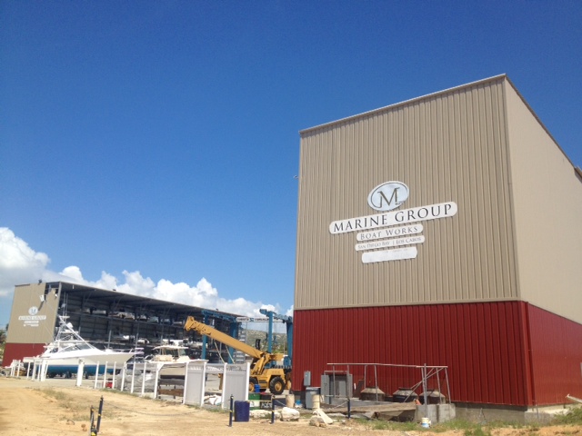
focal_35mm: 35
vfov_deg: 40.7
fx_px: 588
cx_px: 291
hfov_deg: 52.6
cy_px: 218
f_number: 2.4
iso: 50
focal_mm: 4.28
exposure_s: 1/2513
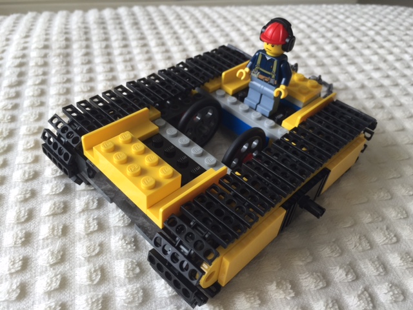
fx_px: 346
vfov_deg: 48.2
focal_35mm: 29
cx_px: 206
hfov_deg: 61.7
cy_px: 155
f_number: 2.2
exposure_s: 1/120
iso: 32
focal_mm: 4.15
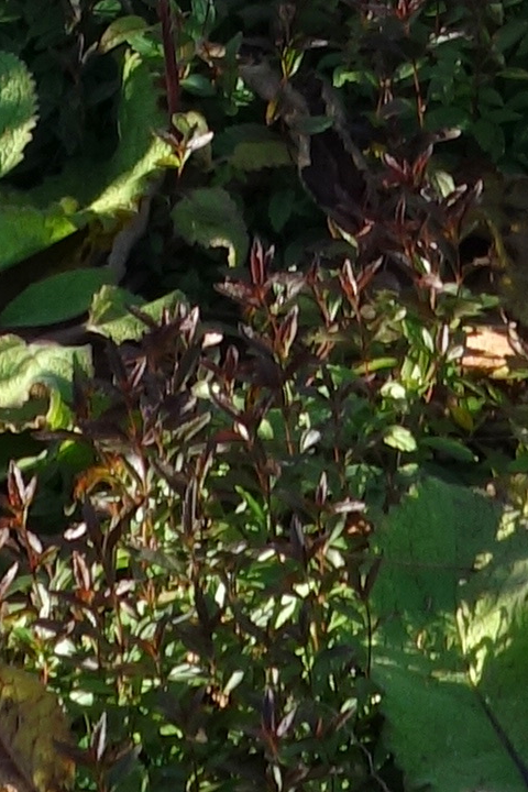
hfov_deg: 3.4
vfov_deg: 4.9
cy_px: -1619
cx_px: 682
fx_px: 8865
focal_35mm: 403
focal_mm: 19.53
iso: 125
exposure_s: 1/125
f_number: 5.6
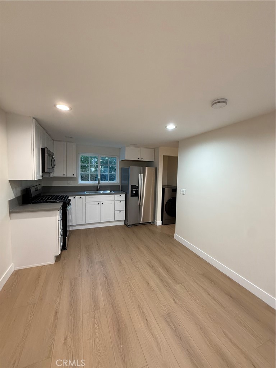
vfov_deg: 102.1
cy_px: 184
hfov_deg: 85.7
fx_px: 149
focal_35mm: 14
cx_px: 138
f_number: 2.2
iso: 320
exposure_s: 1/120
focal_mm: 2.22
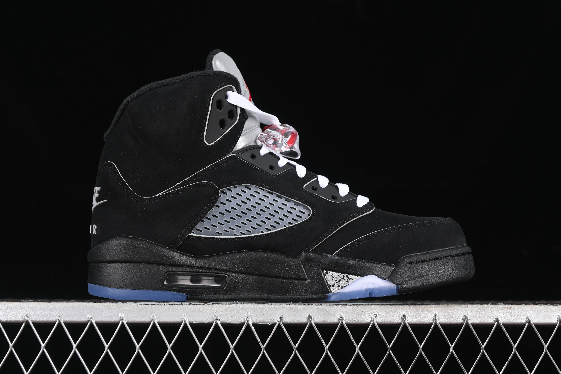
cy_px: 187
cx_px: 280
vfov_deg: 18.2
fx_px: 1169
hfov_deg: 27.0
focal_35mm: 75
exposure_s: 1/50
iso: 160
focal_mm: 50
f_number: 6.3
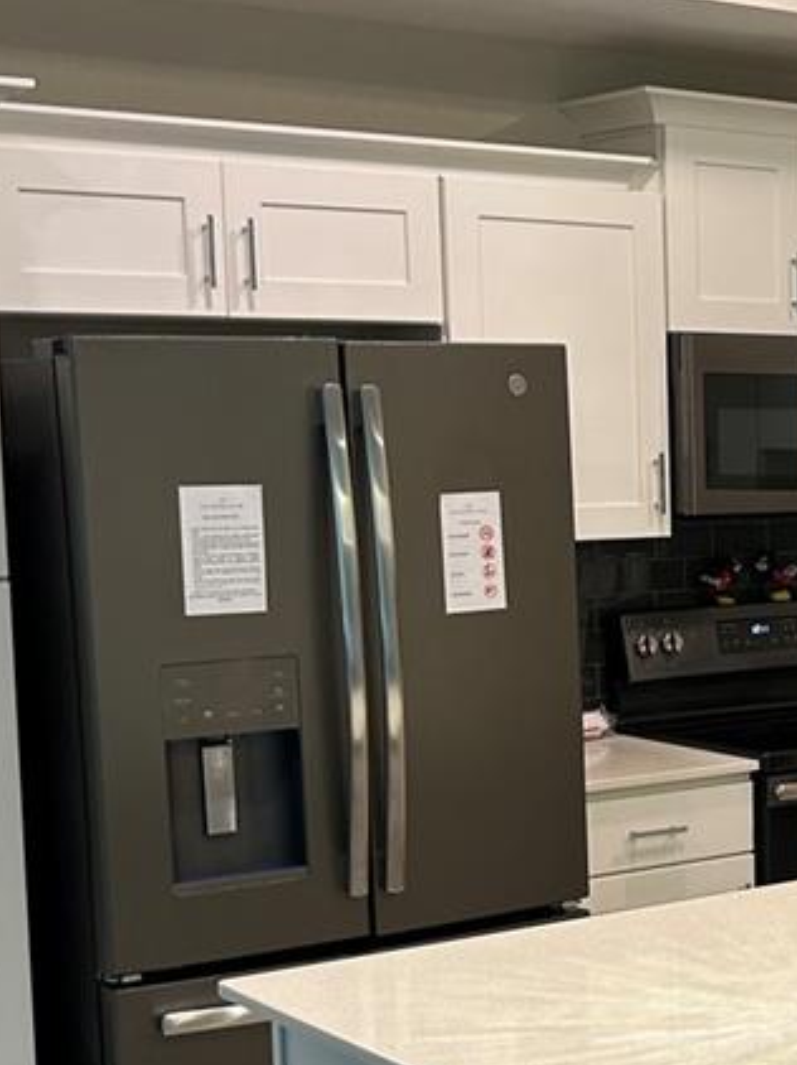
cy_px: 659
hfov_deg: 18.5
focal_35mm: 74
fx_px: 2274
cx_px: 1034
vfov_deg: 26.3
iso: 80
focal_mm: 5.7
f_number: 1.5
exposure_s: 1/60
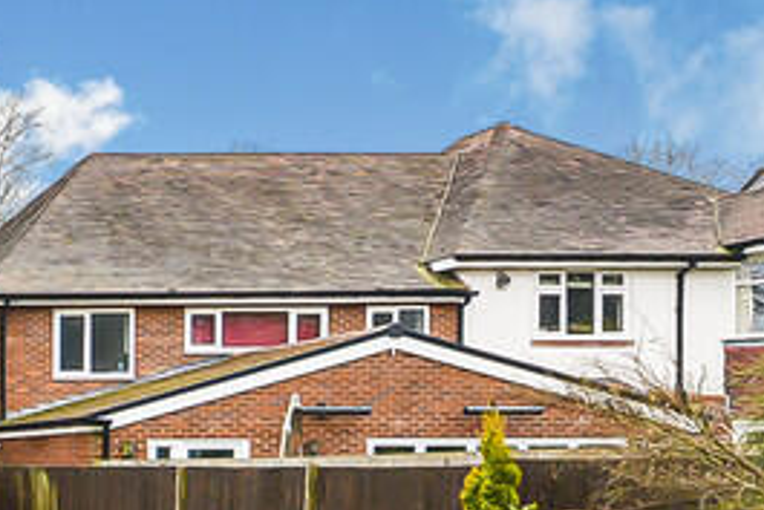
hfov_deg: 26.9
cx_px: -366
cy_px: 447
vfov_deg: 24.5
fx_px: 1147
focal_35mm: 54
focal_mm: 14
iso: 400
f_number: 9
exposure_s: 1/320
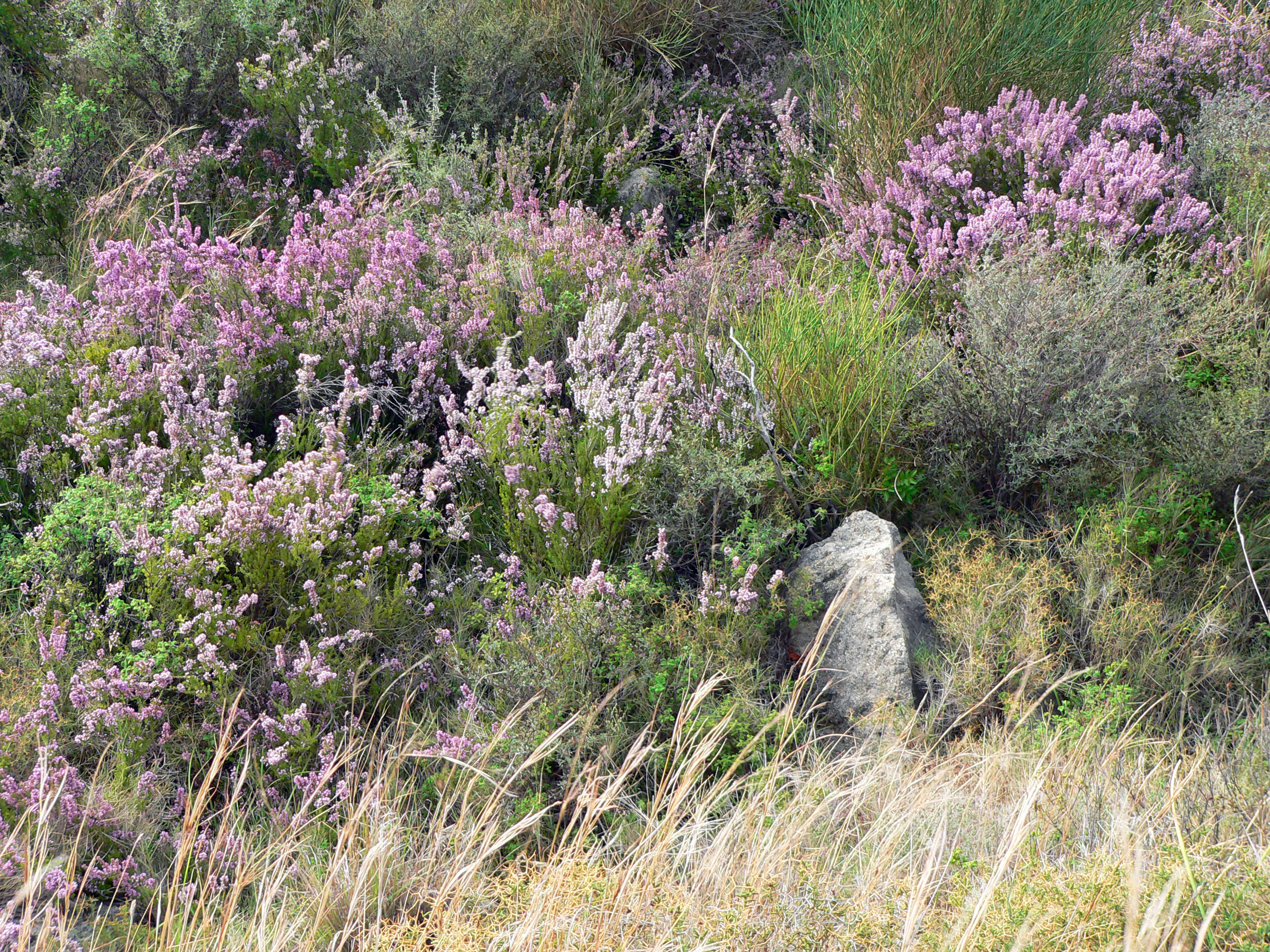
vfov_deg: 24.0
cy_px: 476
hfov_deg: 31.7
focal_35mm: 61
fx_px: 2238
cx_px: 635
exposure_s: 1/125
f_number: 4
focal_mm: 10.2
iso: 80
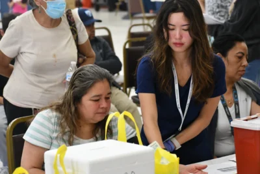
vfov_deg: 10.6
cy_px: 87
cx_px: 130
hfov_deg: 15.9
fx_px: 932
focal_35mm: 129
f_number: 6.3
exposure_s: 1/160
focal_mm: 86
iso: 5600
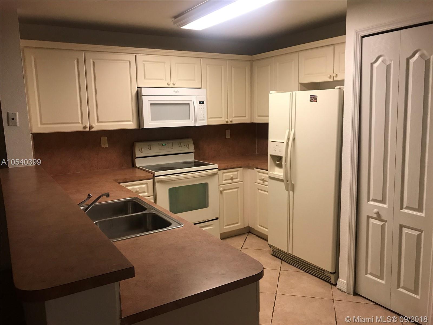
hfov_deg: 63.4
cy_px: 162
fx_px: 350
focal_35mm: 28
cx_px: 216
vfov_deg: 49.7
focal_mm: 3.99
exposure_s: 1/15
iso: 50
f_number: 1.8
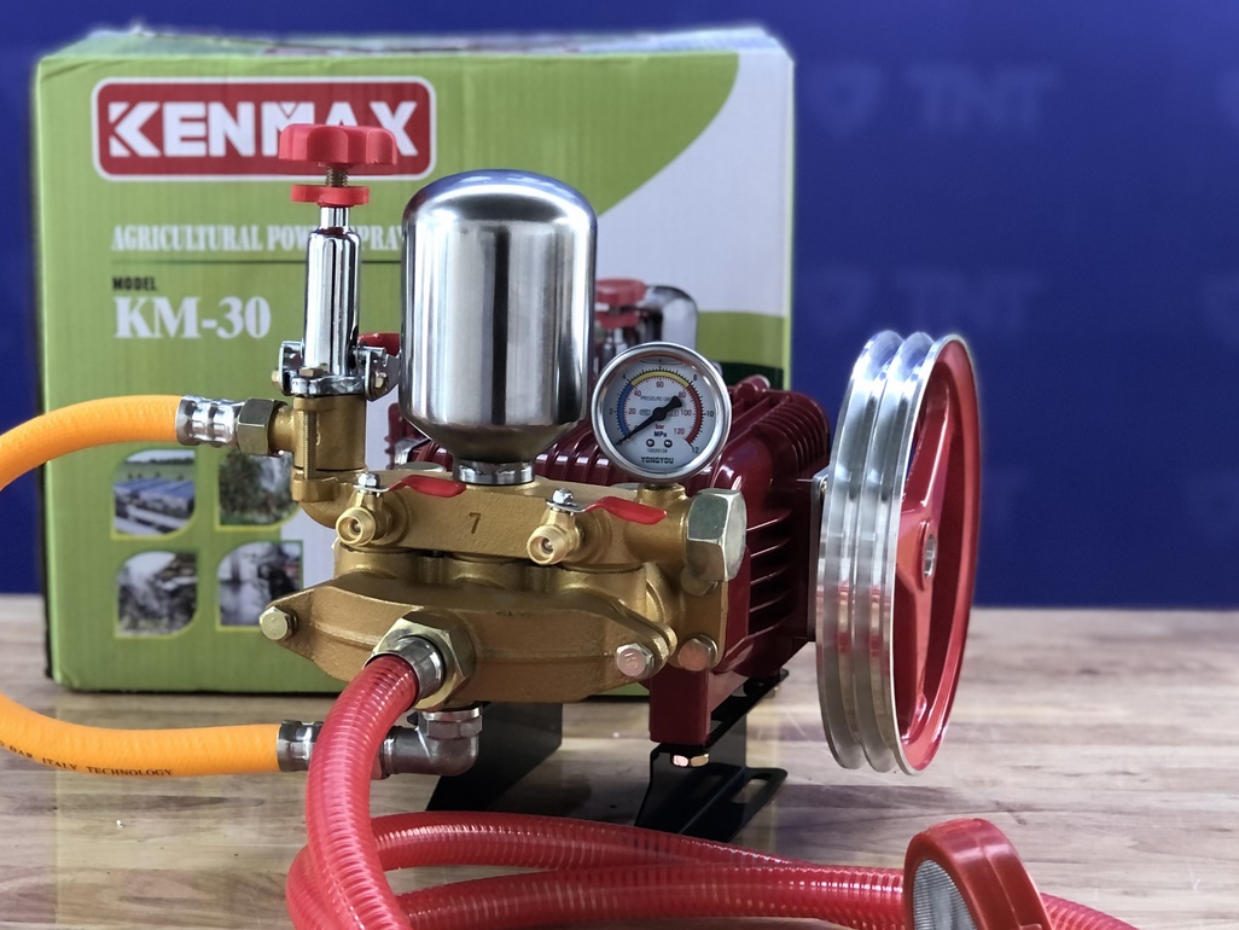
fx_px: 2864
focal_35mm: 80
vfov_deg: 18.4
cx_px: 436
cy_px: 635
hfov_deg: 24.3
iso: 100
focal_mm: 6.6
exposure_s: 1/30
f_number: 2.8
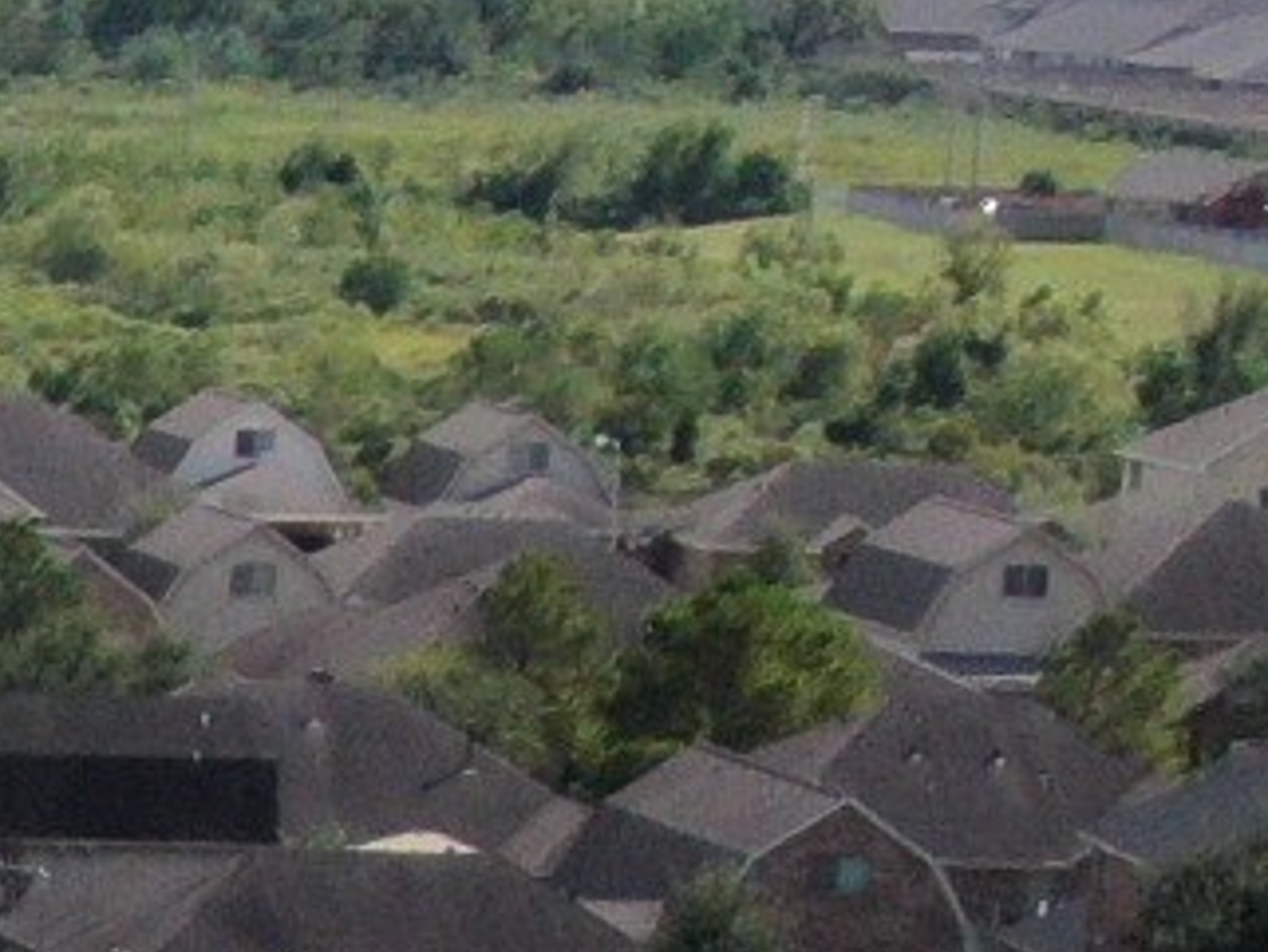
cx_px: -3132
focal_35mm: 383
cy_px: 2366
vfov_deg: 3.8
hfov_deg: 4.8
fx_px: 14035
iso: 100
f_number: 3.8
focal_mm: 8.6
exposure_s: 1/800
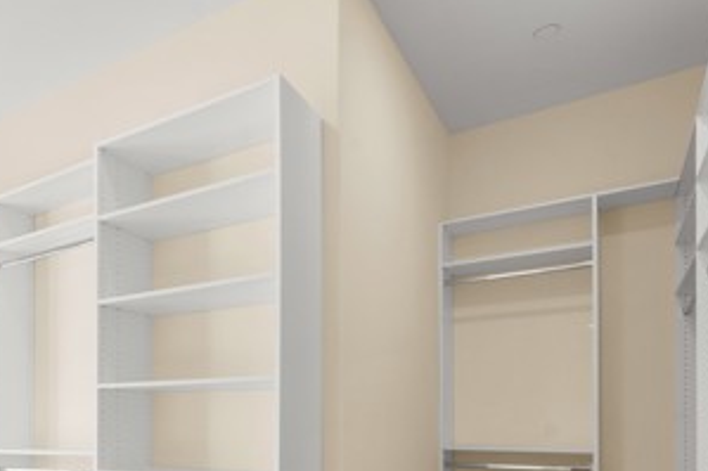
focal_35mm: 30
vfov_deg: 40.6
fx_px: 590
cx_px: 78
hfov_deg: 54.4
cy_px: 415
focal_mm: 14
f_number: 8
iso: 3200
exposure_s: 1/60
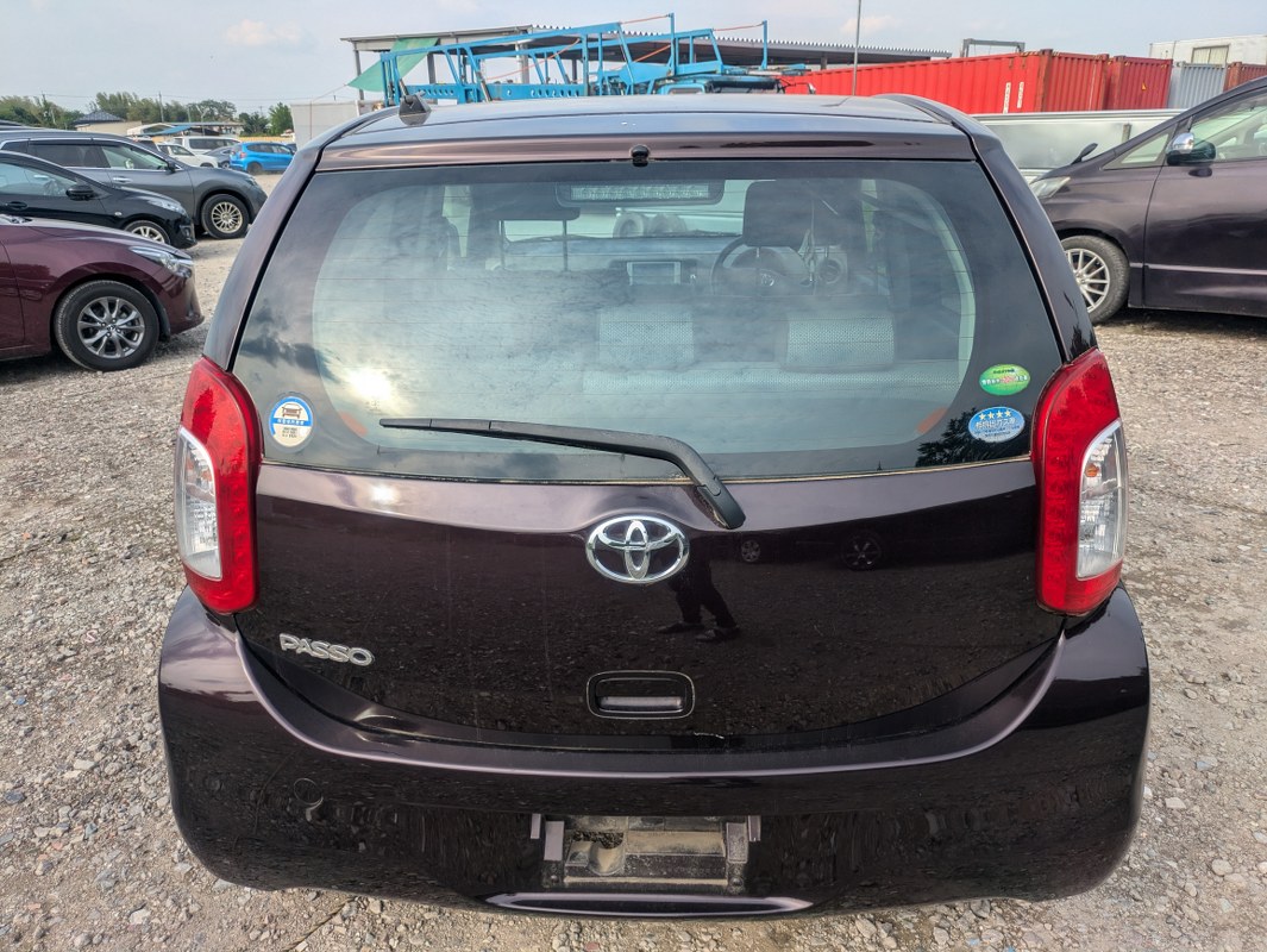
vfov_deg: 54.9
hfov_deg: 69.4
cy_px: 476
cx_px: 634
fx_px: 916
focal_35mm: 25
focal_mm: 5.43
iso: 45
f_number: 1.89
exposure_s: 1/1015
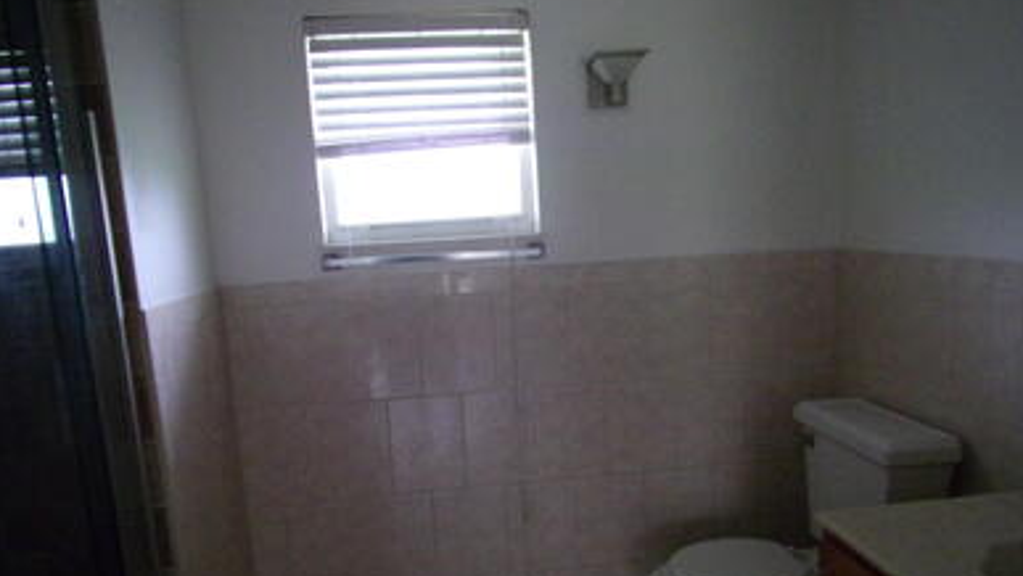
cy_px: 354
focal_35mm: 27
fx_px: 733
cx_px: 518
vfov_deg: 42.7
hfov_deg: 69.8
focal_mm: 4.3
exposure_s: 1/17
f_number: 3.3
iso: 565
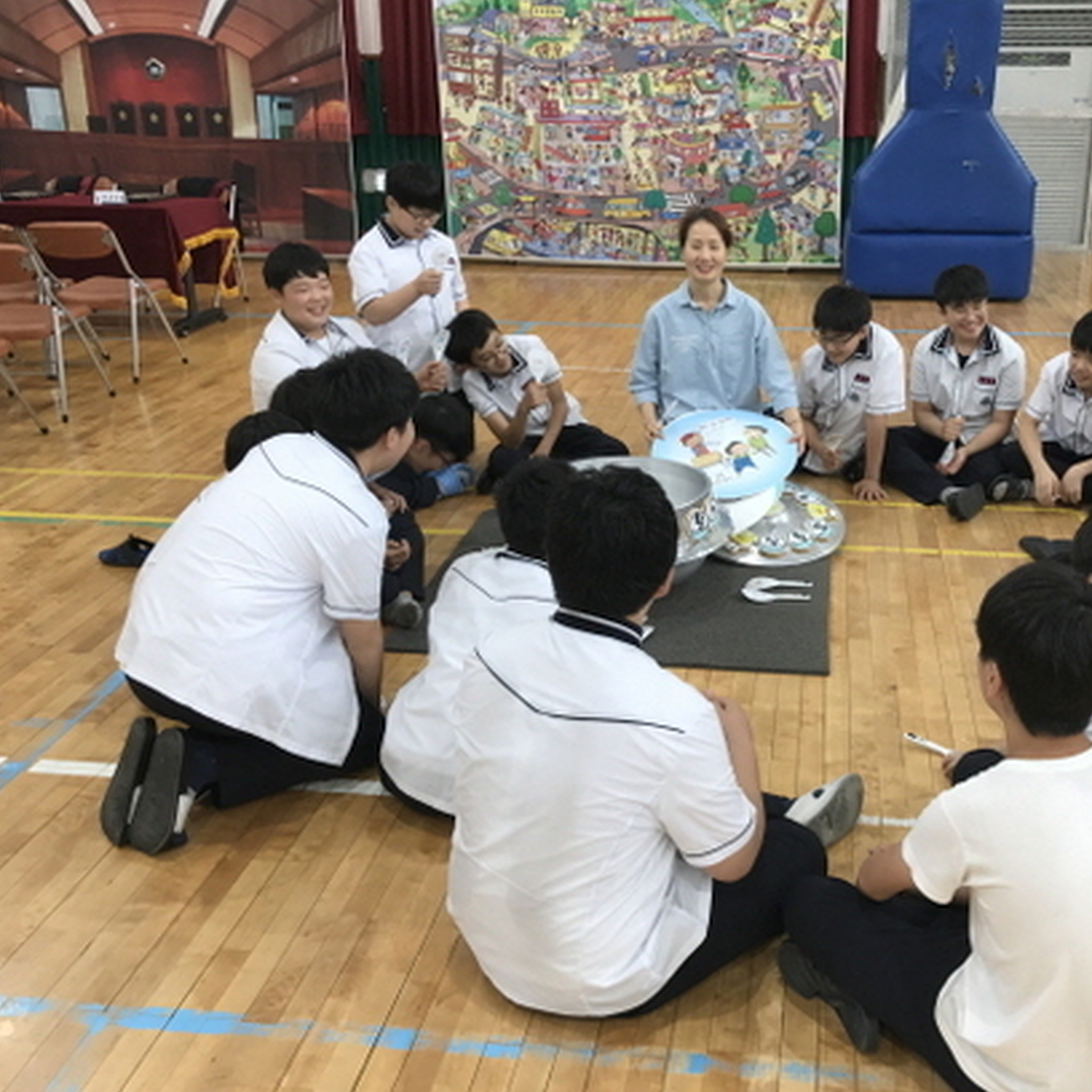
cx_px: 701
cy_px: 541
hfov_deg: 47.9
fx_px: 1213
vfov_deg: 48.4
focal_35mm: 34
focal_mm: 3.99
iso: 32
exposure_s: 1/60
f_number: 1.8
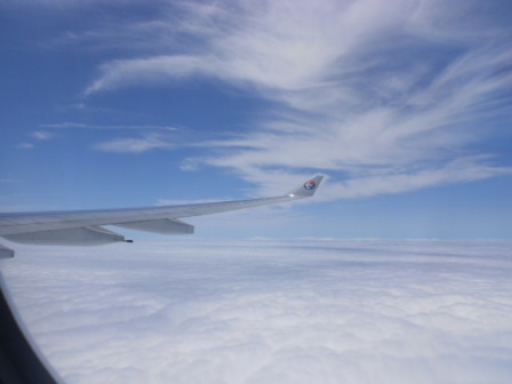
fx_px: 385
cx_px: 256
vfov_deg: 53.1
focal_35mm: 26
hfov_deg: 67.3
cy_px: 192
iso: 80
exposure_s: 1/640
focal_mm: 4.6
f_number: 8
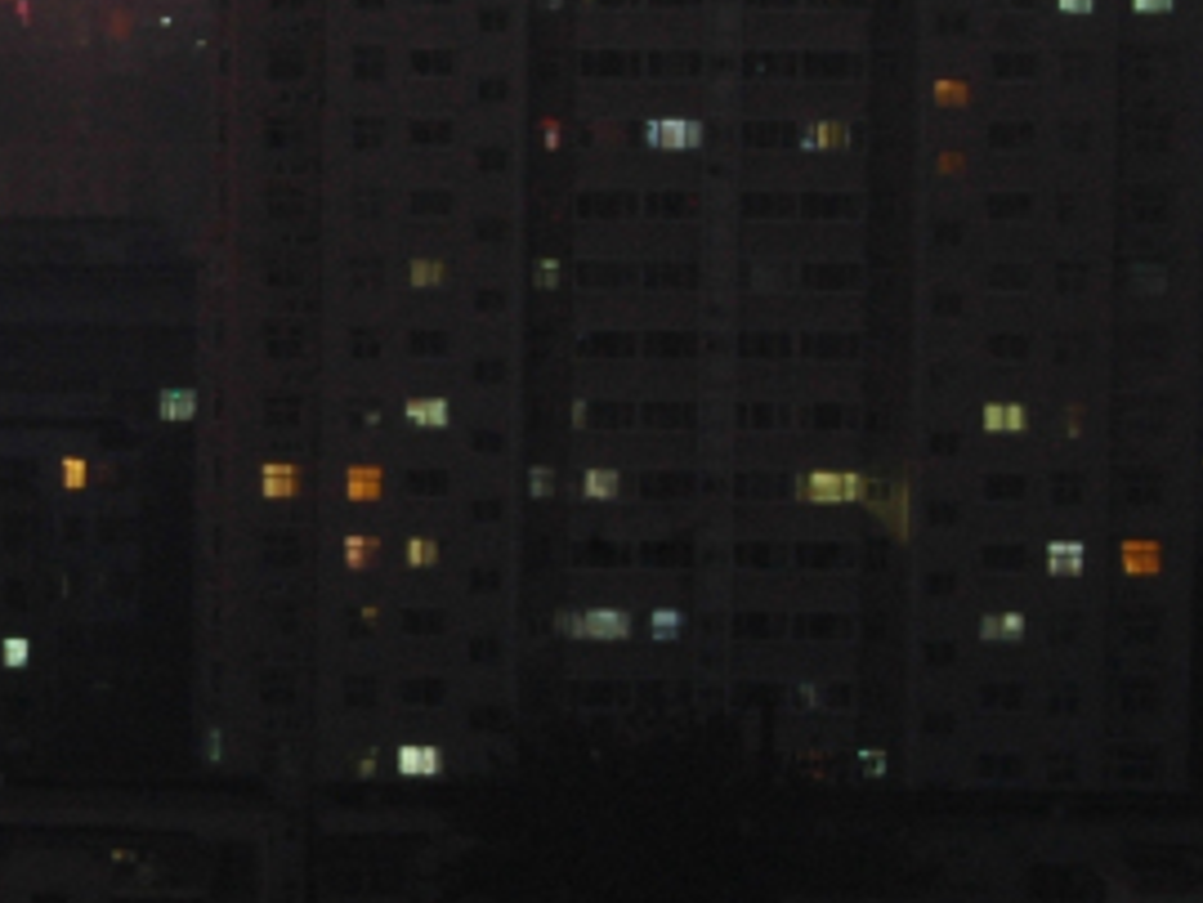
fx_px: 7232
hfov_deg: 9.2
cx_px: -814
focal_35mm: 208
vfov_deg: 7.1
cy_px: 353
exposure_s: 10
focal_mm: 38
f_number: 20
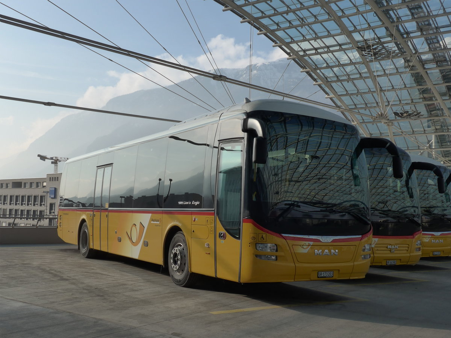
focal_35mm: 41
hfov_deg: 45.8
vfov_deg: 35.1
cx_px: 226
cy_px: 169
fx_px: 534
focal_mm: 8.4
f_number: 5
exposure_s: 1/800
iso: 160
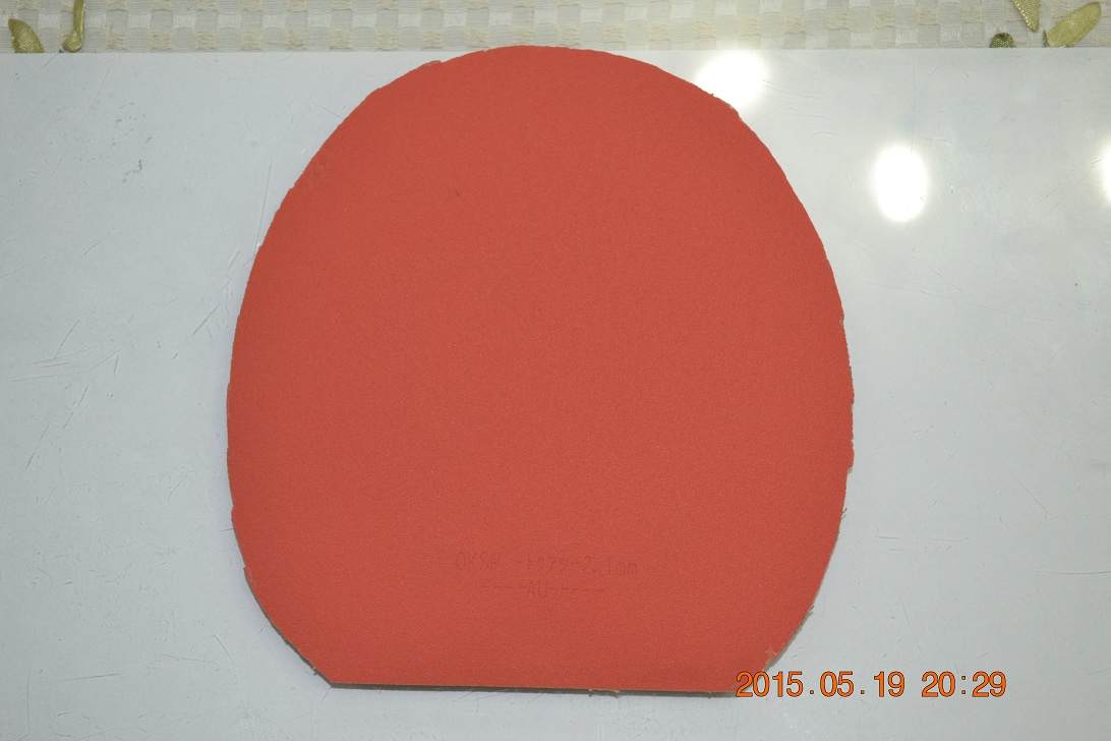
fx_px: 1666
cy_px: 370
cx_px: 556
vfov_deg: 25.1
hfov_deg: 36.9
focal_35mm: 54
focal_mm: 36
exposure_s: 1/20
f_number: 5
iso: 400
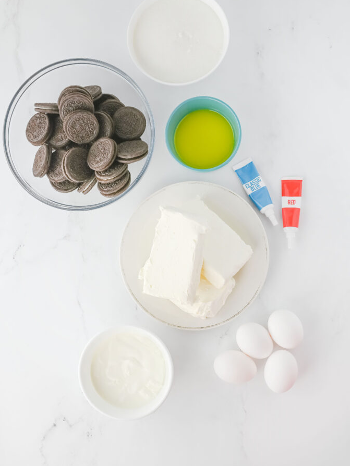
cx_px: 173
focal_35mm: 55
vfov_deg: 34.9
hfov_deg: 26.6
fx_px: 741
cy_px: 226
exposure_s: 1/100
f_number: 8
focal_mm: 50
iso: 320
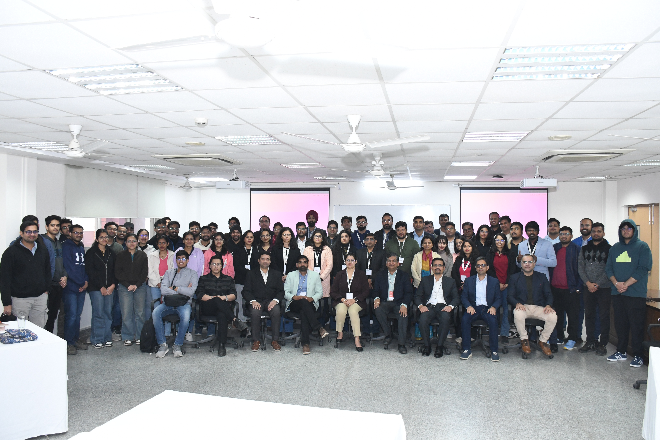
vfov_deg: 47.9
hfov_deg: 67.4
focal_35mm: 27
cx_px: 330
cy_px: 220
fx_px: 495
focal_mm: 18
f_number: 5
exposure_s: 1/125
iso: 2000
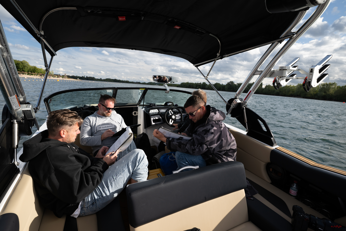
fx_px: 168
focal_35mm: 18
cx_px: 173
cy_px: 116
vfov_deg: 68.9
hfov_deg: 91.6
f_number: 5.6
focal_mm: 17.5
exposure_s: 1/400
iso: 200
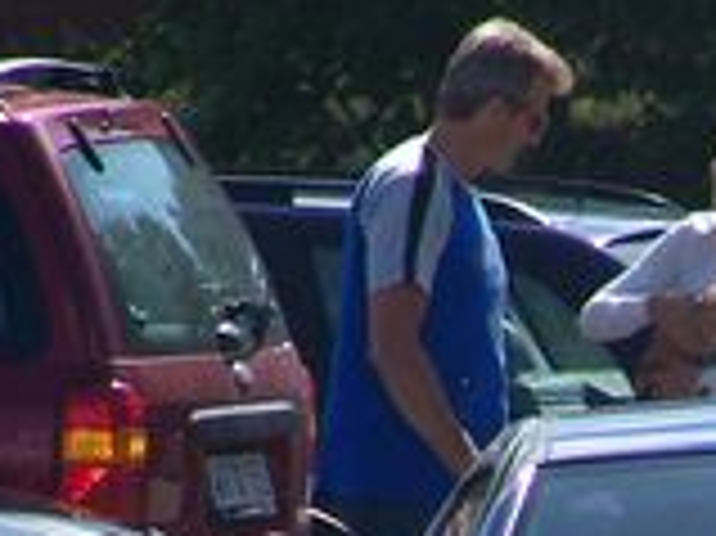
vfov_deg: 1.1
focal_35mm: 1357
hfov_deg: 1.5
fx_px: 28047
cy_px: 885
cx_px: 991
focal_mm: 55.9
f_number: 5
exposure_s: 1/800
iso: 80
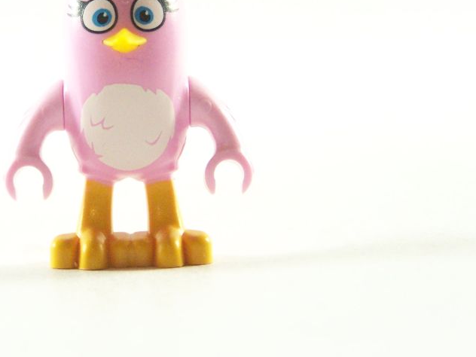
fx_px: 2338
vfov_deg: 8.7
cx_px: 131
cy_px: 111
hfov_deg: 11.6
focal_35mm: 170
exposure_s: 1/60
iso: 400
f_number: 3.2
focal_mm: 17.5
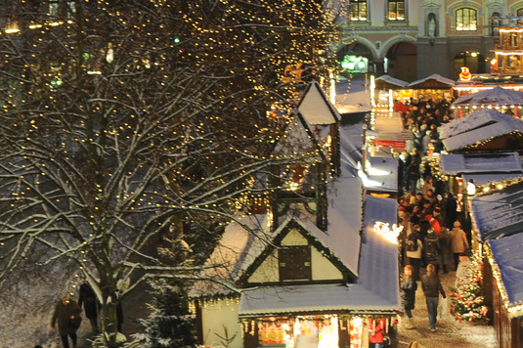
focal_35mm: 85
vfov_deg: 15.9
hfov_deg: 22.3
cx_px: 606
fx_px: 1234
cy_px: 43
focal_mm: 28
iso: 800
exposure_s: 1/10
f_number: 5
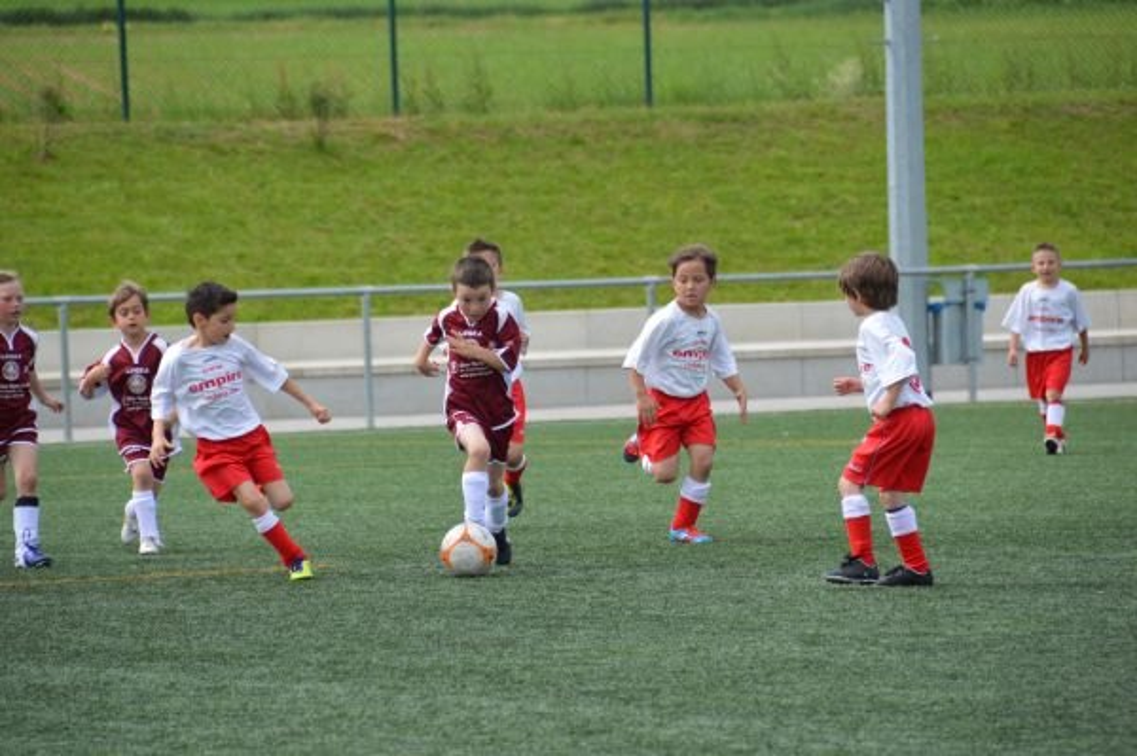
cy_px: 378
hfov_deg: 6.9
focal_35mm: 300
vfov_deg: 4.6
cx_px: 568
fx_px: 9467
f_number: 5.6
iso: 400
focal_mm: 200
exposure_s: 1/1250
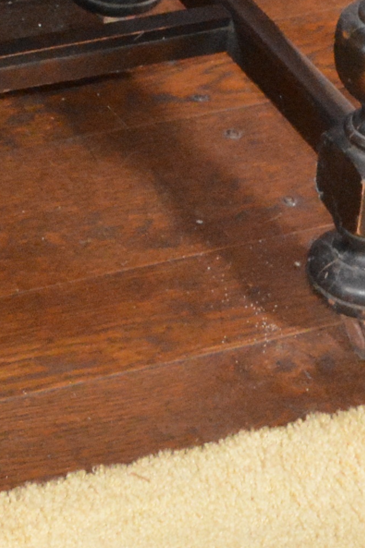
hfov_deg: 7.9
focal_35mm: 170
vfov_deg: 11.1
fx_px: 2584
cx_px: -211
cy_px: -513
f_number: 3.5
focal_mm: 19
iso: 3200
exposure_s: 1/60
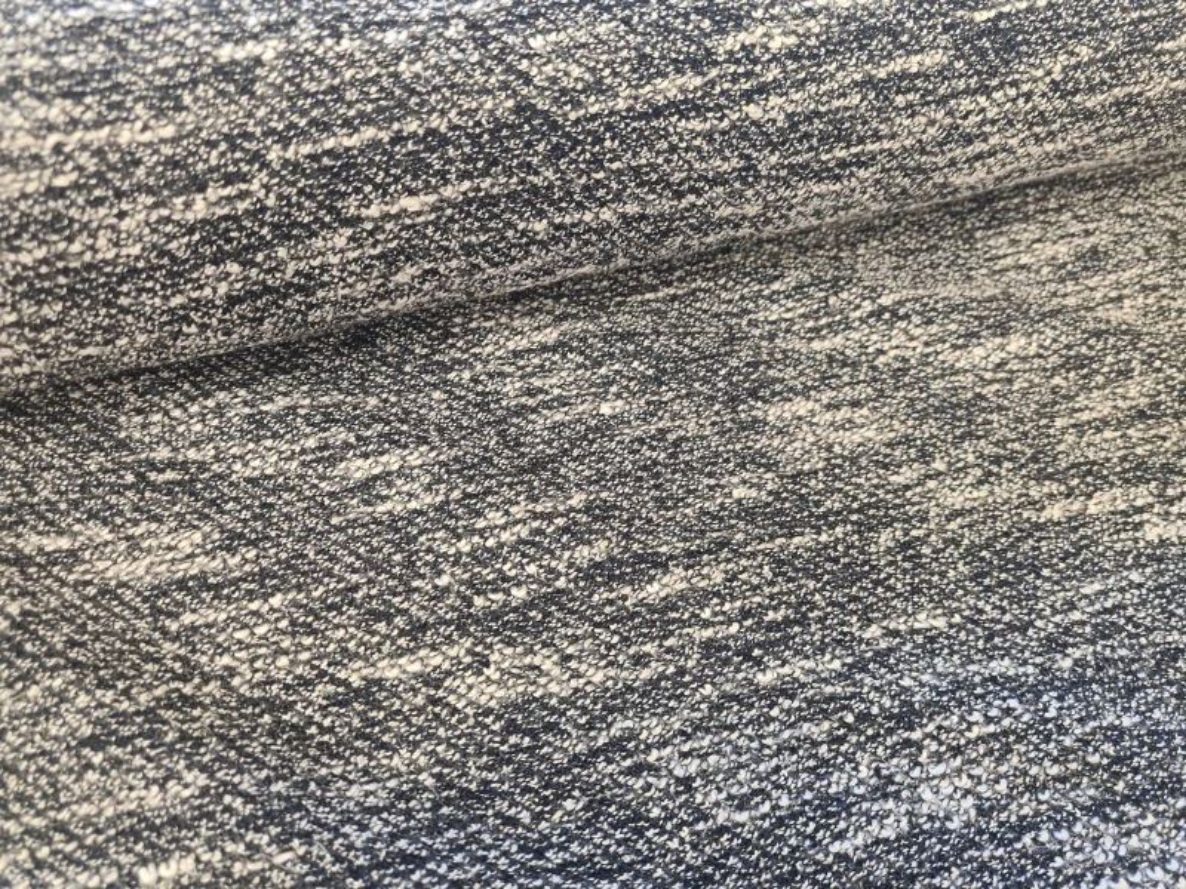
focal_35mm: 26
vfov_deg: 53.1
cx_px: 593
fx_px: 891
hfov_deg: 67.3
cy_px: 444
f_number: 1.8
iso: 200
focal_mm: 5.4
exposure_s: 1/50
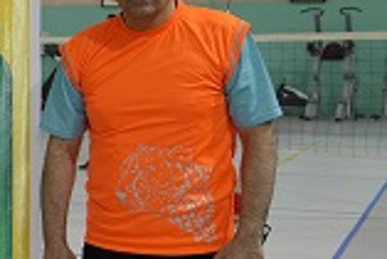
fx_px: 1076
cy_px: 202
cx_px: -150
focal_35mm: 100
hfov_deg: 18.6
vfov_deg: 13.7
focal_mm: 31
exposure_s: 1/160
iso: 1000
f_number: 4
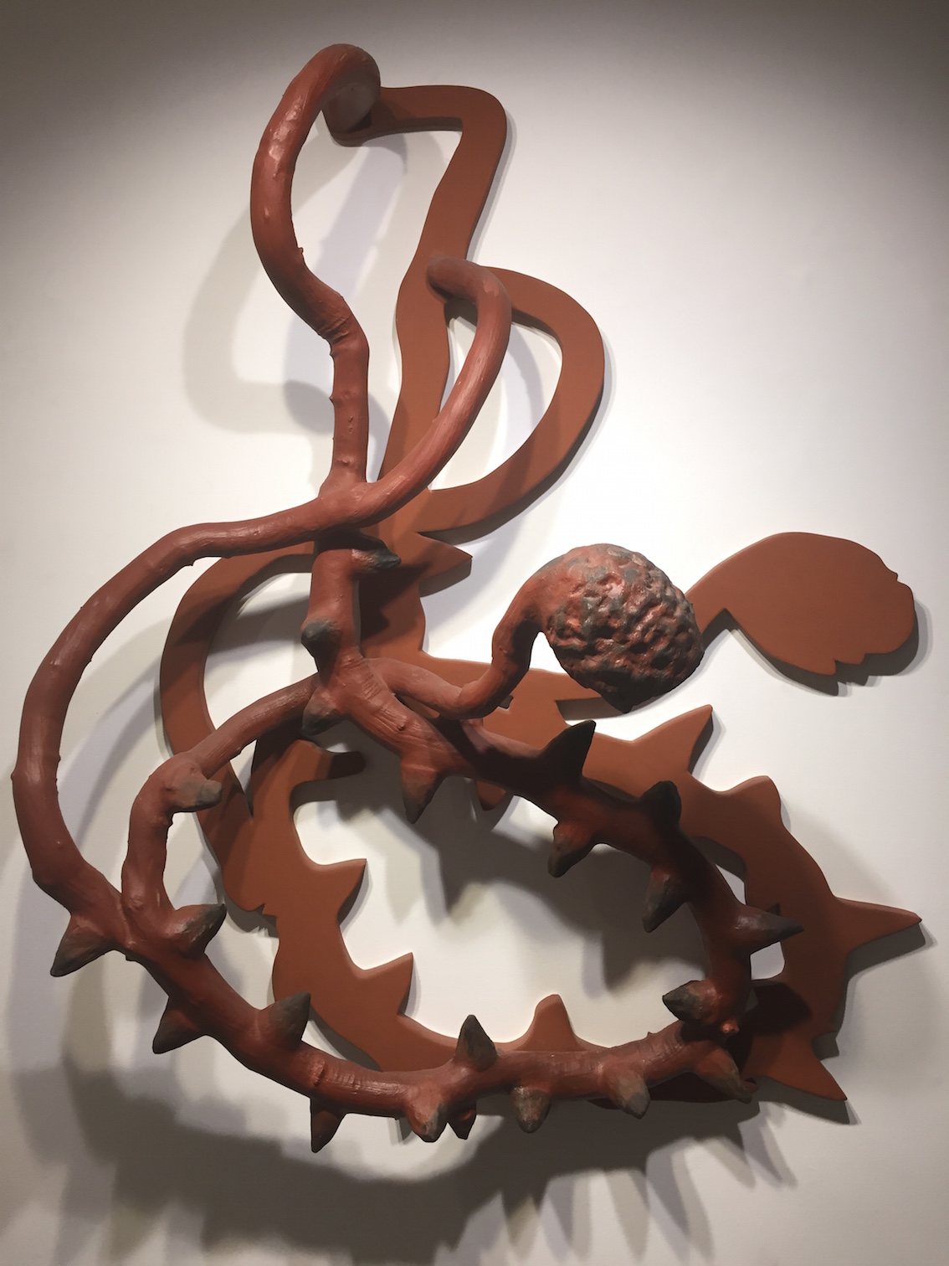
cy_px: 633
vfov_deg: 61.7
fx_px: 1060
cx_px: 474
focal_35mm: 29
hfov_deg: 48.2
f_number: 2.2
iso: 64
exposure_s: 1/30
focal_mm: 4.15
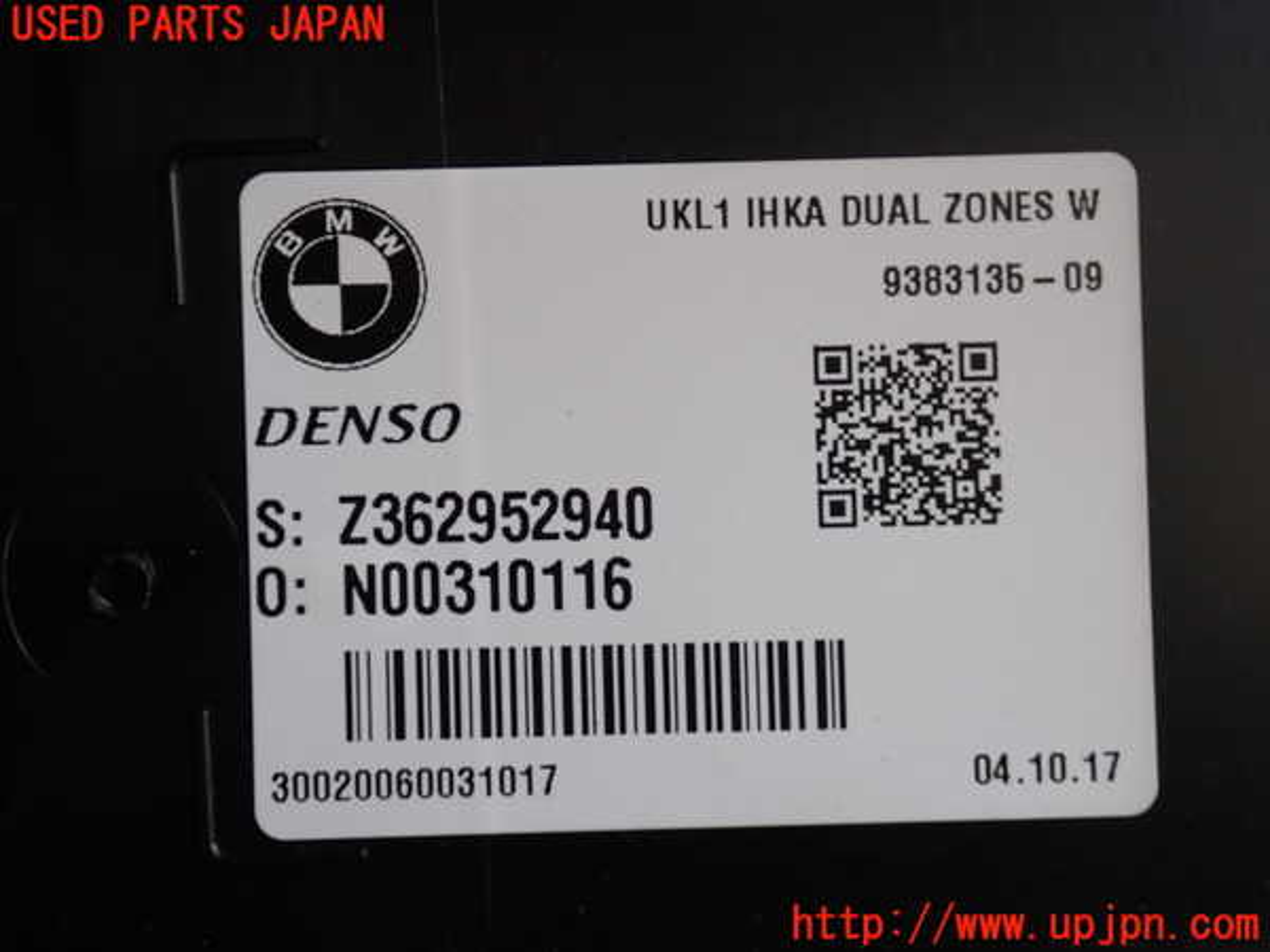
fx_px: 2128
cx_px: 635
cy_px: 476
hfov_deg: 33.2
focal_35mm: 58
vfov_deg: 25.2
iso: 100
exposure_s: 1/160
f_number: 3.5
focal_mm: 10.35
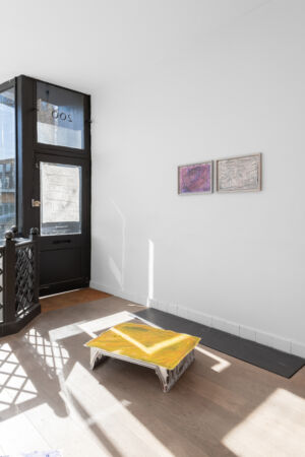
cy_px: 228
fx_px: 305
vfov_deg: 73.7
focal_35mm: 24
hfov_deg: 53.1
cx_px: 152
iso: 100
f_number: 11
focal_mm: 24
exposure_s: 1/40
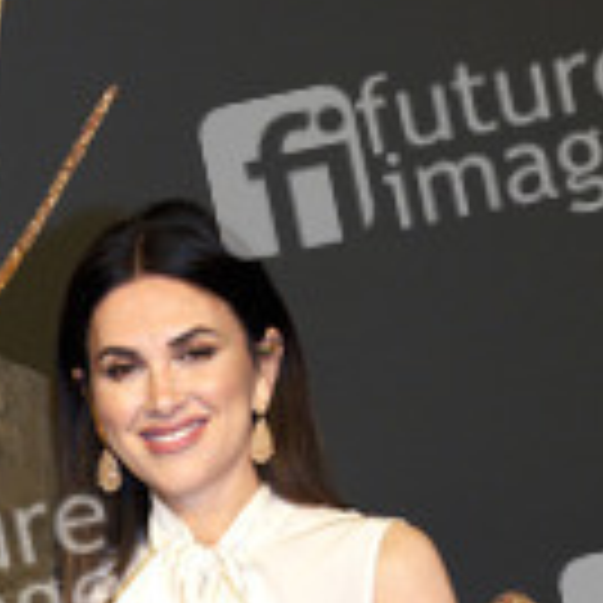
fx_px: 1892
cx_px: 22
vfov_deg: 16.9
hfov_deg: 17.7
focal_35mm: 96
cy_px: 828
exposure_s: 1/320
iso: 800
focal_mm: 38
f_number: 5.6
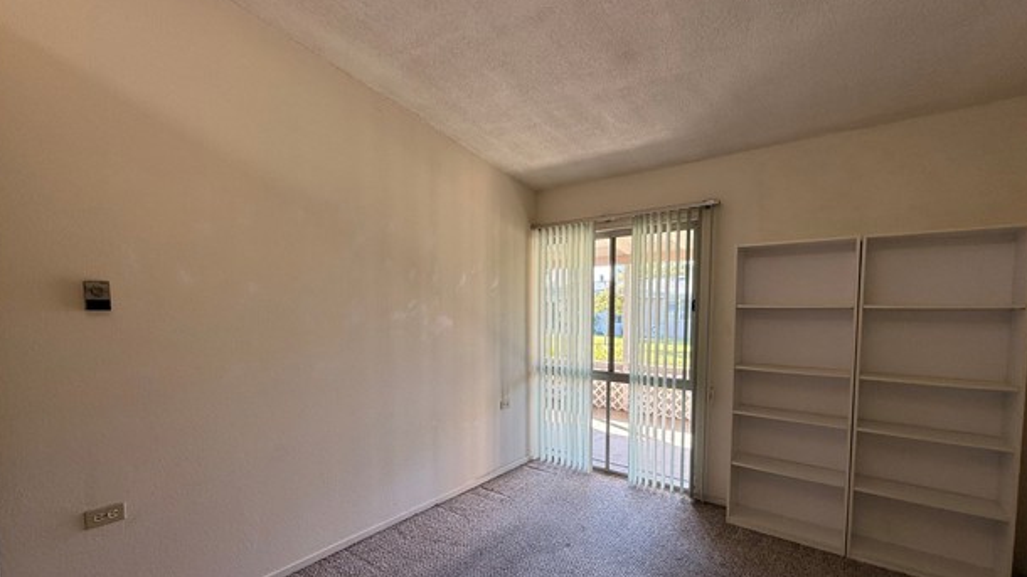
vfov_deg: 66.6
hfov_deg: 99.4
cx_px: 527
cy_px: 338
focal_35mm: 16
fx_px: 436
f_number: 2.2
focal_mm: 2.22
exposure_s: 1/120
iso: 64
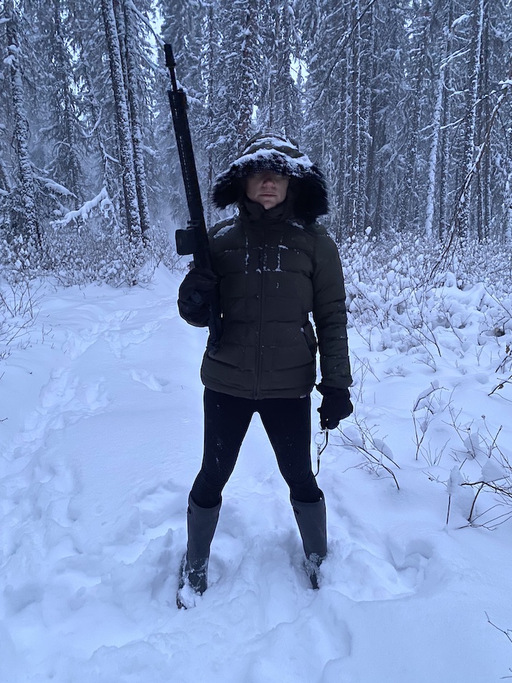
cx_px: 256
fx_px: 513
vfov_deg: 67.3
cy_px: 342
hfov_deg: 53.1
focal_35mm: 26
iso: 1000
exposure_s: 1/25
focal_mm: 4.25
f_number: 1.8
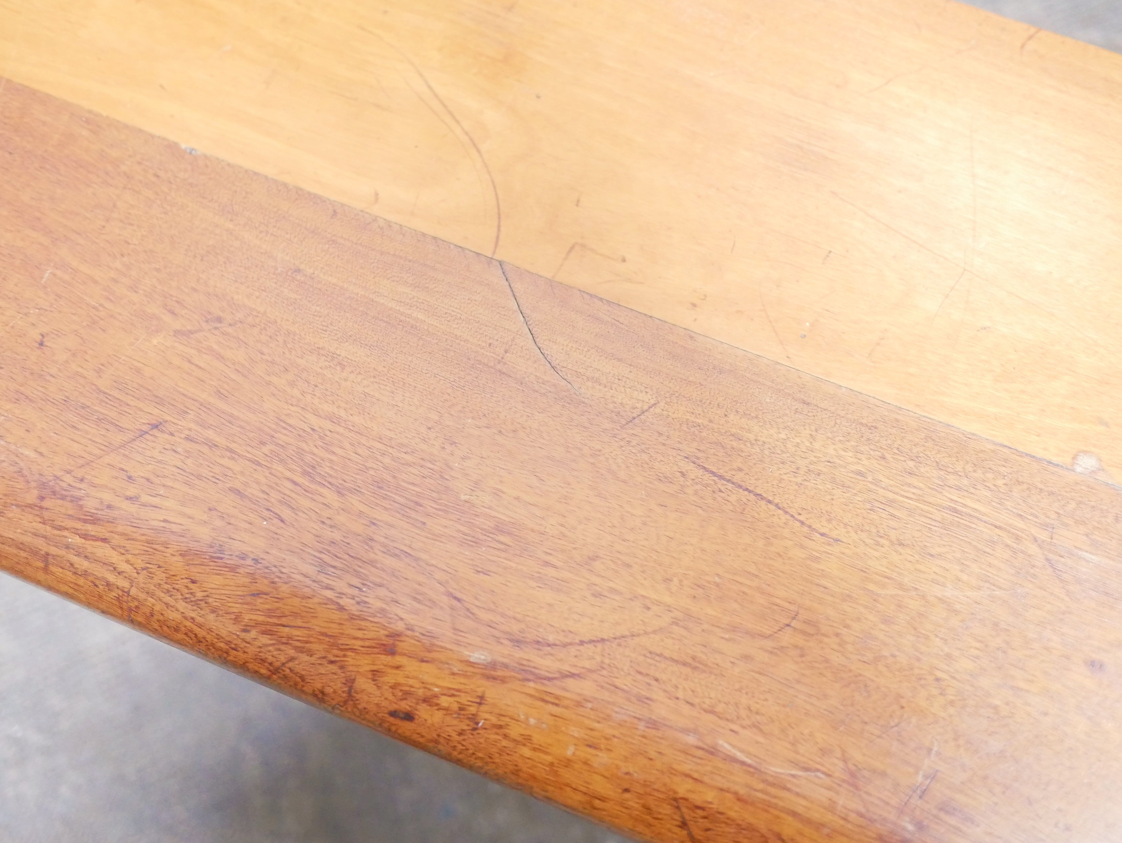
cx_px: 561
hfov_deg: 46.8
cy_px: 422
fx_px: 1297
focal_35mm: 40
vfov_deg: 36.0
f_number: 1.7
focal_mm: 20
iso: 3200
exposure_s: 1/30
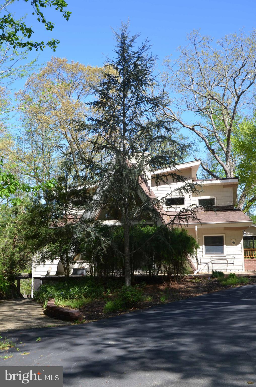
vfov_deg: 49.6
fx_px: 418
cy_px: 194
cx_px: 128
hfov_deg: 34.1
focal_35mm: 39
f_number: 8
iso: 200
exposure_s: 1/250
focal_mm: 26
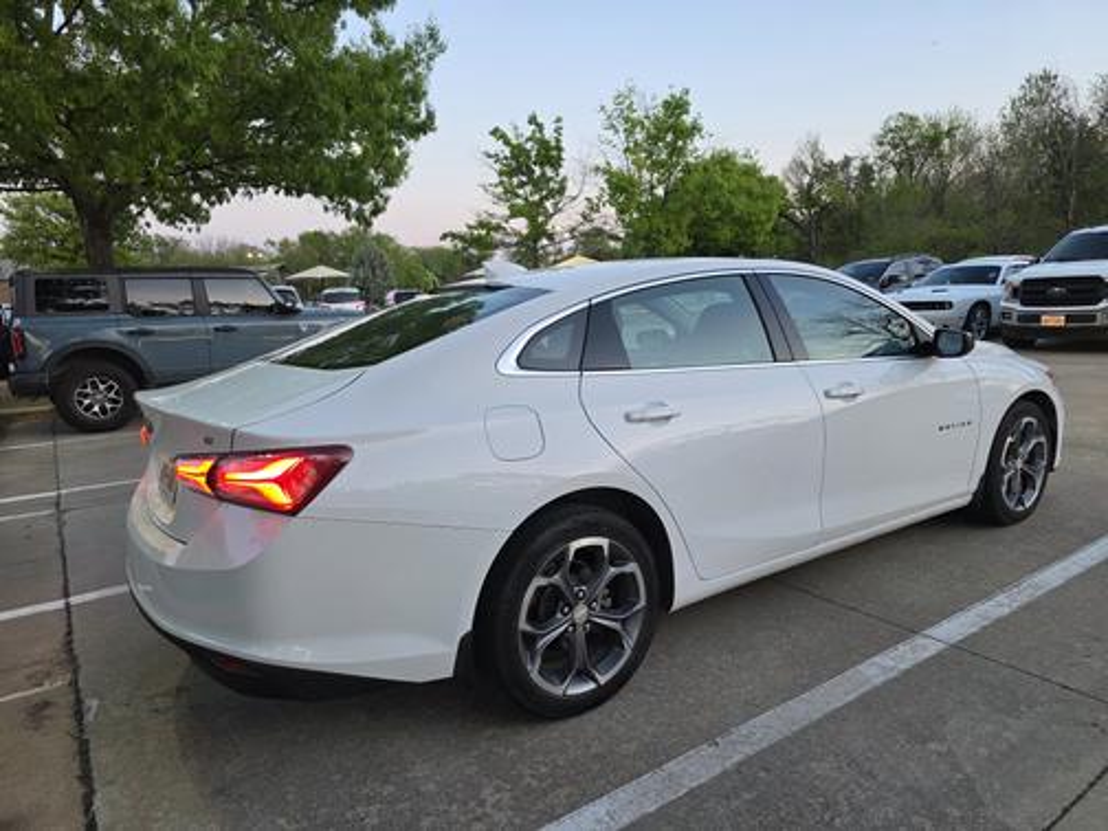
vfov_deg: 58.9
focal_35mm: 23
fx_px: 736
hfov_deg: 73.9
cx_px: 554
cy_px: 416
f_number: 1.7
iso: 200
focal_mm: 6.3
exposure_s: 1/180
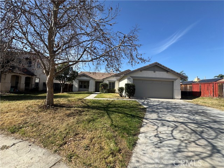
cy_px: 84
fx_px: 91
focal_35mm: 14
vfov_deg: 85.7
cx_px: 112
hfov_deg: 102.1
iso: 50
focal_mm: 2.22
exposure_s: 1/1477
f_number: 2.2
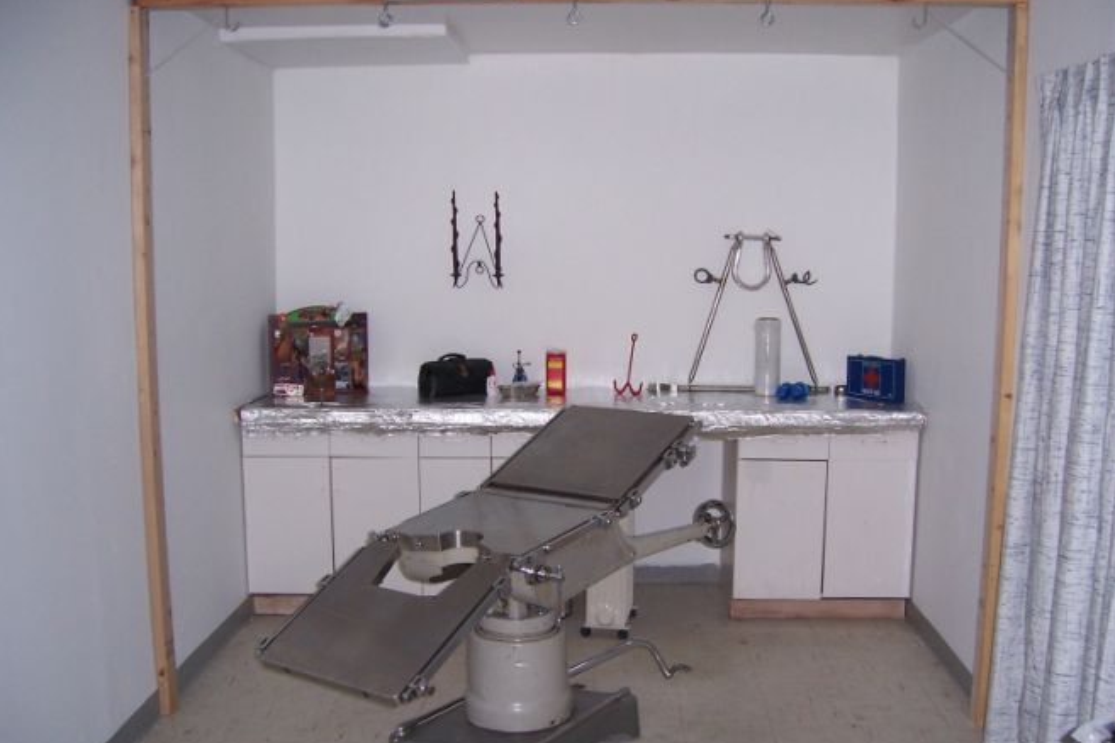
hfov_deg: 50.7
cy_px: 419
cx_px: 561
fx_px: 1177
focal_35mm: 38
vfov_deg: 35.0
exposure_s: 1/60
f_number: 3
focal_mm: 6
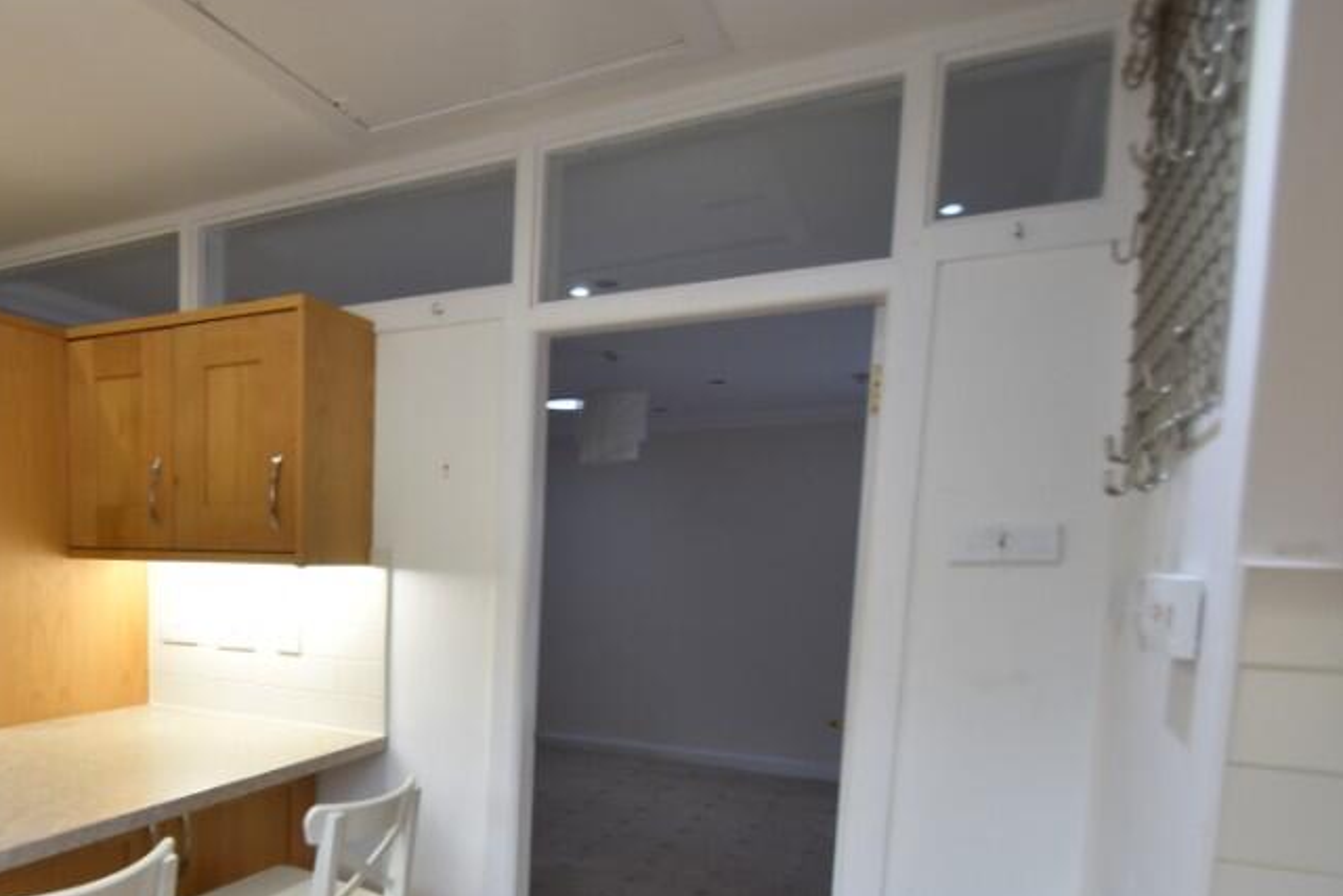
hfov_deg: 70.1
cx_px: 382
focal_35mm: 24
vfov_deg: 51.7
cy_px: 631
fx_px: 895
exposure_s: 1/15
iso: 140
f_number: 4.5
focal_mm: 10
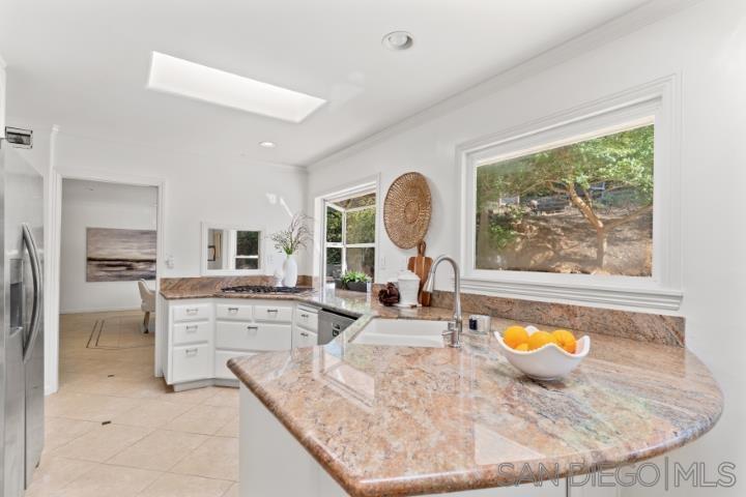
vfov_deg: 70.4
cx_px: 373
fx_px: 352
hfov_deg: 93.3
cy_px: 248
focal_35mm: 17
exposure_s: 1/15
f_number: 7.1
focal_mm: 17
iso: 80
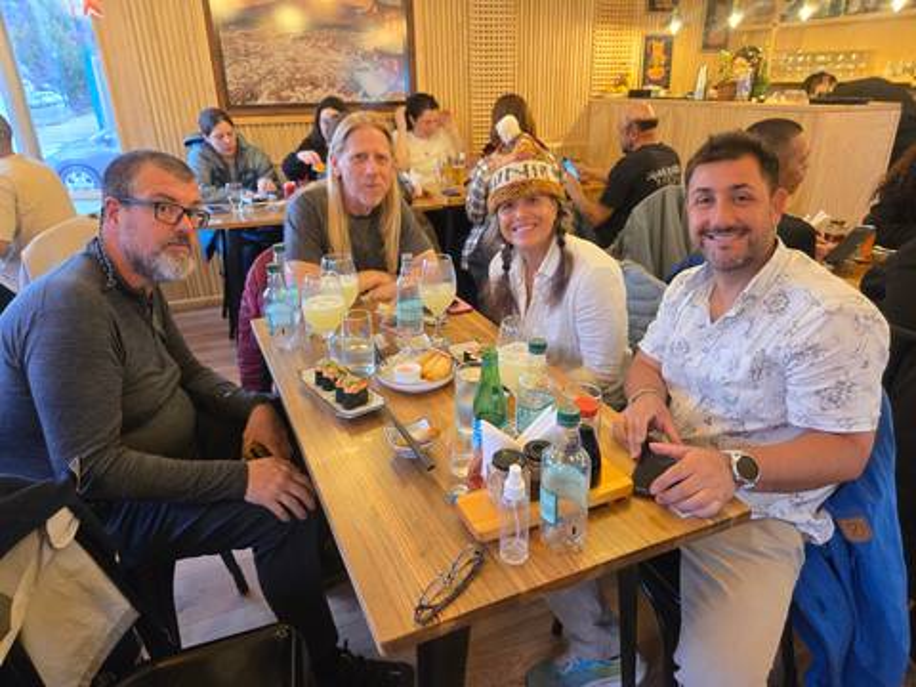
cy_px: 344
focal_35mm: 23
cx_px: 458
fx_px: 609
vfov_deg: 58.9
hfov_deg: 73.9
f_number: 1.8
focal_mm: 5.4
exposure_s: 1/100
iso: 500
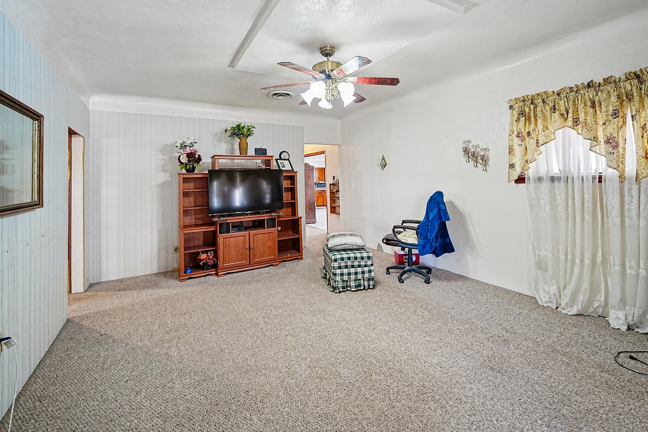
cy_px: 216
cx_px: 324
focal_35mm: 14
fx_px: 252
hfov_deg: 104.3
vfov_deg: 81.2
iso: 2000
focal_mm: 14
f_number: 2.8
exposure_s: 1/160
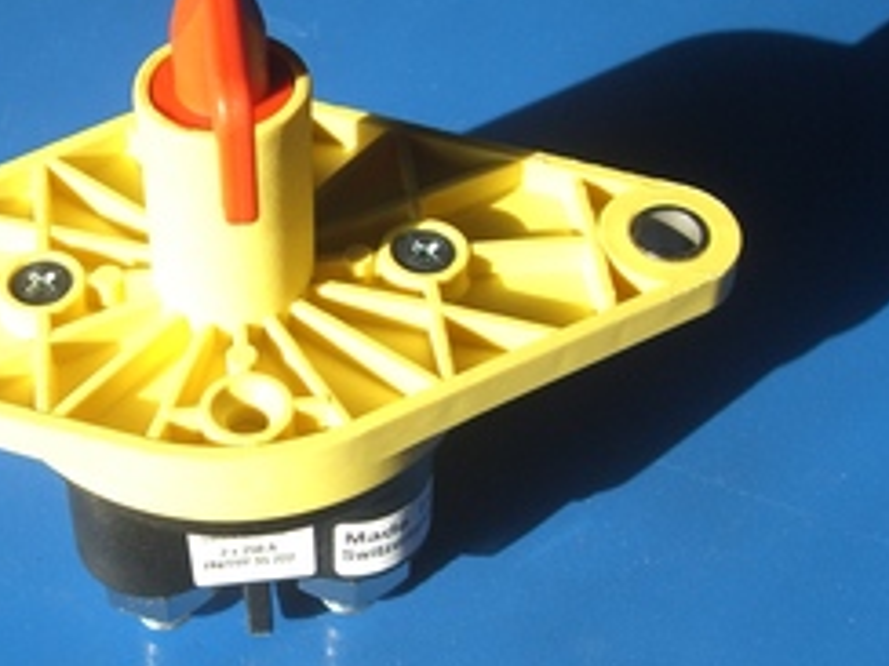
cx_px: 211
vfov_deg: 18.9
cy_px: 366
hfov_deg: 24.7
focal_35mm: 78
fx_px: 2003
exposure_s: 1/320
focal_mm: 6.2
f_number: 2.7
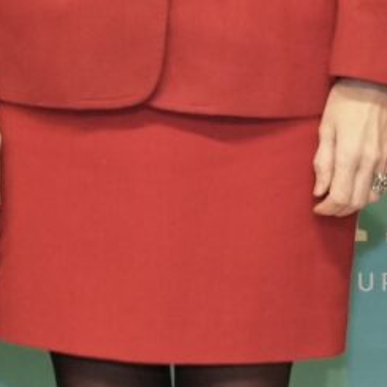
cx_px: 538
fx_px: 2707
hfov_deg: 8.0
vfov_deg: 8.0
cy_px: -182
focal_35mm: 214
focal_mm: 24
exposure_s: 1/125
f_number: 2.8
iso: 2000
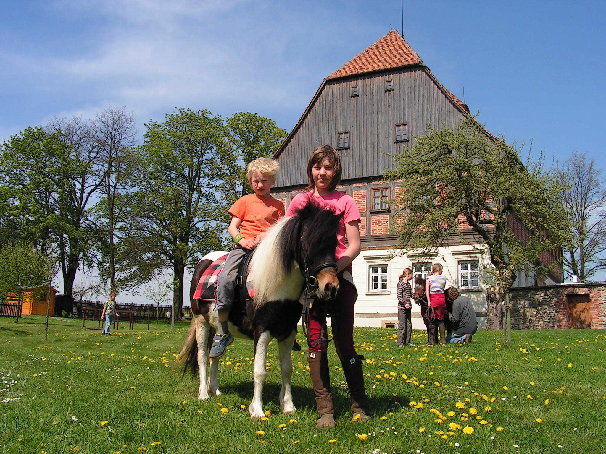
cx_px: 303
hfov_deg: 51.4
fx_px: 630
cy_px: 227
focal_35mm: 36
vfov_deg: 39.7
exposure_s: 1/640
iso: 64
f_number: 4.8
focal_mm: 6
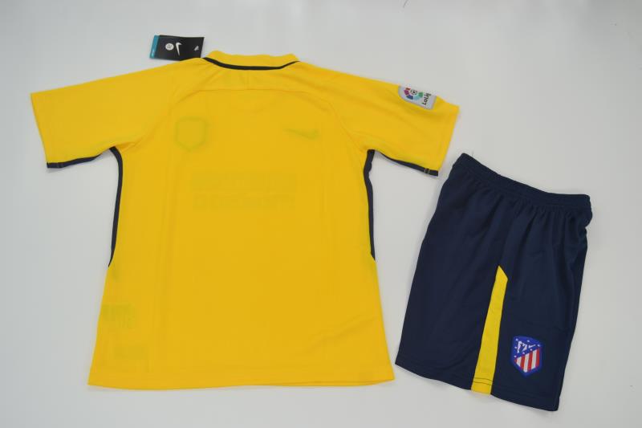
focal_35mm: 44
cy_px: 214
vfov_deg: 30.8
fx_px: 776
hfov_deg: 45.0
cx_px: 321
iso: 200
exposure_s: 1/200
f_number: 4.8
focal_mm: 29
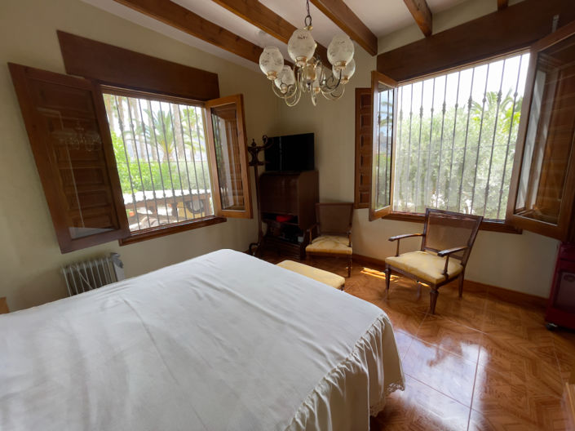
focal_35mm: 13
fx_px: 216
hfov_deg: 106.2
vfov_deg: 89.9
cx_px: 288
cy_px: 216
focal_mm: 1.54
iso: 80
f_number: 2.4
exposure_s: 1/99
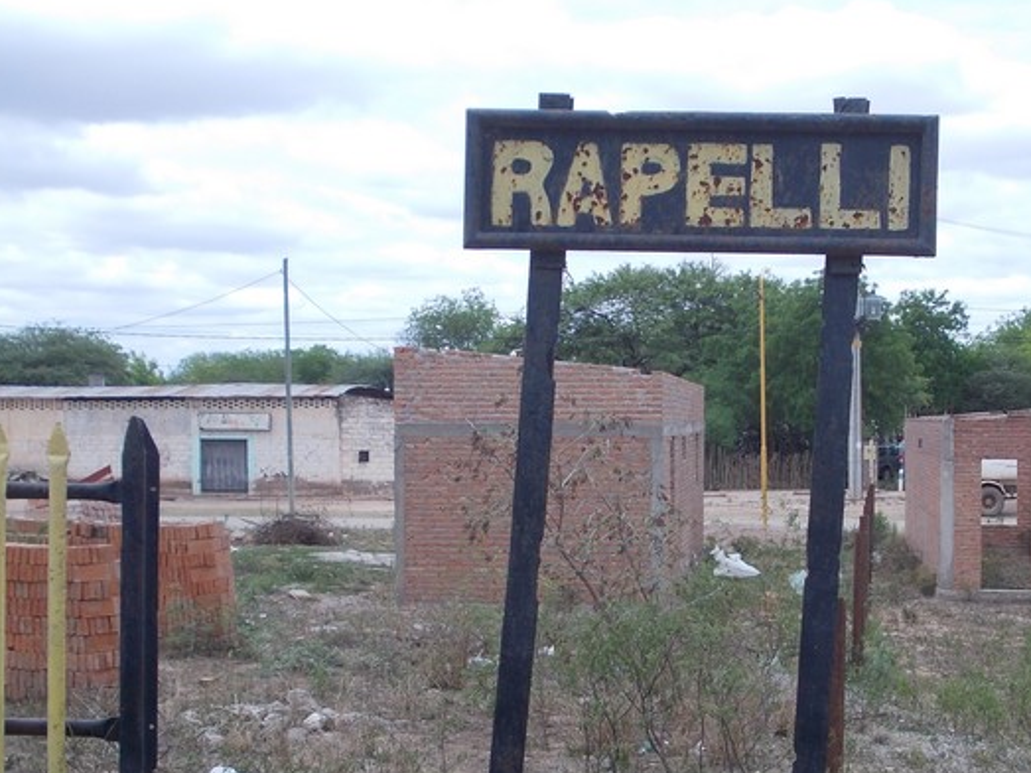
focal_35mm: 63
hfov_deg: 30.6
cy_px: 497
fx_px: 1876
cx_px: 637
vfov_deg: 23.2
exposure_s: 1/160
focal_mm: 6.1
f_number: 6.5
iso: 80
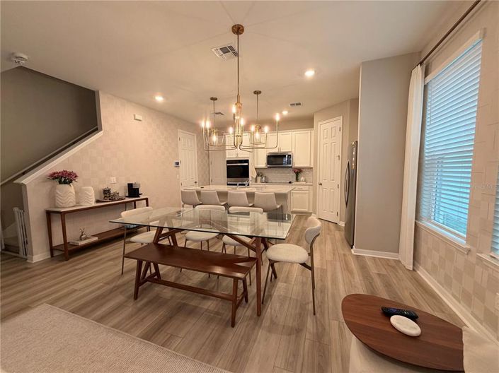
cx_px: 250
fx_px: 202
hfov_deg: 102.1
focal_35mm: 14
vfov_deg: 85.6
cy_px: 186
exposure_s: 1/60
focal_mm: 2.22
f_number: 2.2
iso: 160
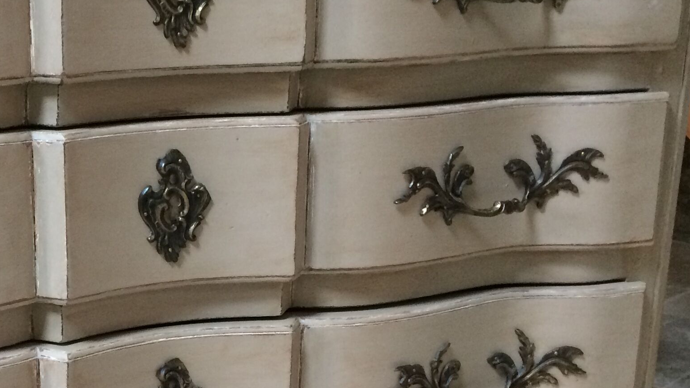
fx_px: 1226
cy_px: 300
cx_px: 60
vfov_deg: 17.9
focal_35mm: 67
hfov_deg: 30.0
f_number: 2.2
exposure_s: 1/33
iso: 250
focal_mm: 4.15
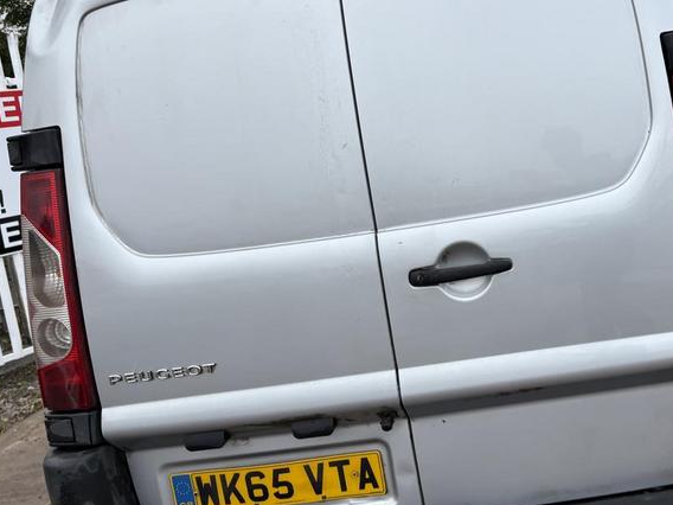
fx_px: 797
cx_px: 500
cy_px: 228
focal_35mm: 41
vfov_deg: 35.1
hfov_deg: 44.3
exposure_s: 1/1064
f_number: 1.6
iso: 50
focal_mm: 5.96
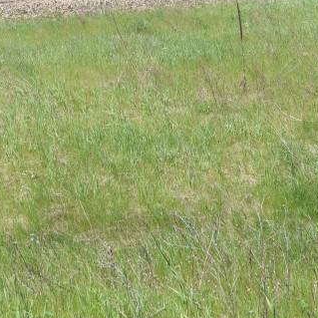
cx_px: 42
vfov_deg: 18.5
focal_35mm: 92
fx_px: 956
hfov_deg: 18.6
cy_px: 24
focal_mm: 20
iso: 200
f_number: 9
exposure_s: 1/320
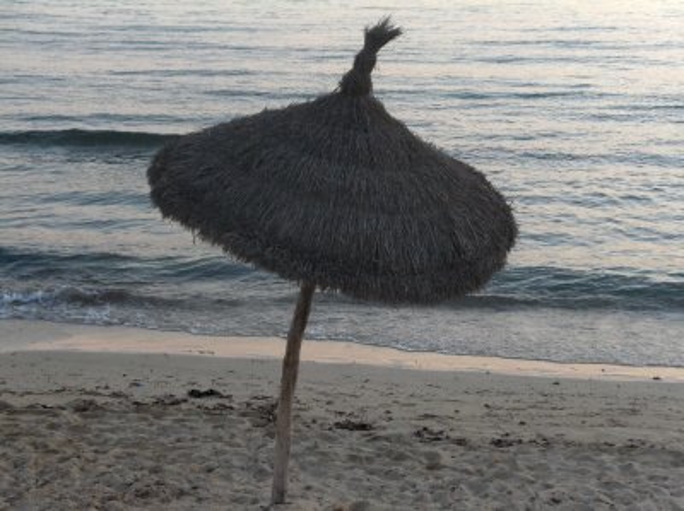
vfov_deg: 23.2
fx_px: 1243
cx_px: 342
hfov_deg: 30.8
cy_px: 256
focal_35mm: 63
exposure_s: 1/134
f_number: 3.6
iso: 200
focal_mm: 13
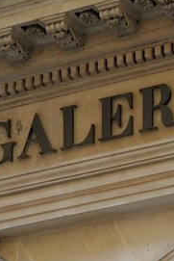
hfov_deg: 7.2
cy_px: 621
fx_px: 1325
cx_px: 380
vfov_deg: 9.9
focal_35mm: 183
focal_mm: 31
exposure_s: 1/80
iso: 200
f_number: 7.1
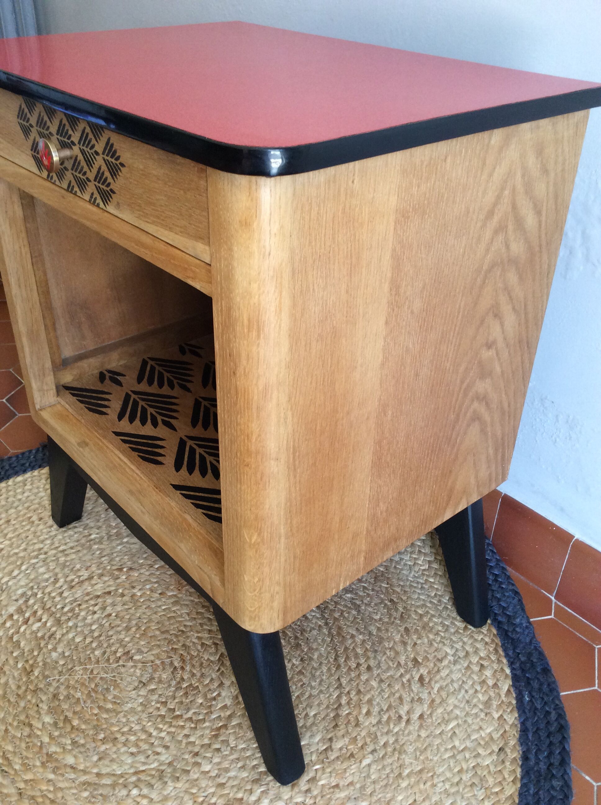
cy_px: 402
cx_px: 300
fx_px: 743
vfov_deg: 56.9
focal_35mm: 32
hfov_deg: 44.1
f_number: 2.4
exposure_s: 1/25
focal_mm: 3.3
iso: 100
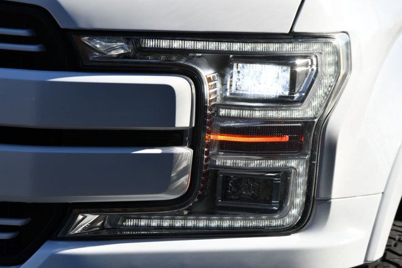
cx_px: 201
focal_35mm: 195
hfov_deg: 10.5
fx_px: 2178
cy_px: 134
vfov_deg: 7.0
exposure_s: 1/250
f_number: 8
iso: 180
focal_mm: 130
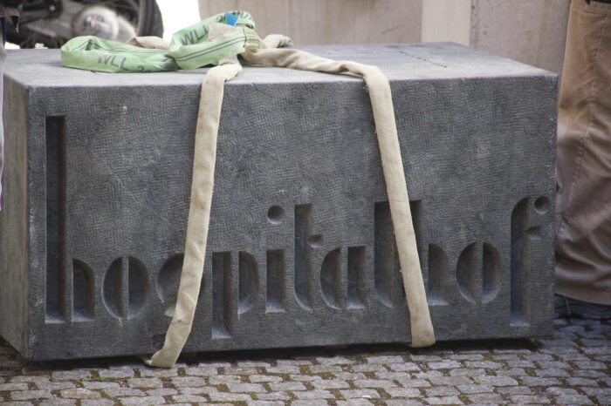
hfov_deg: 9.8
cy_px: 203
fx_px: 3562
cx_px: 306
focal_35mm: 210
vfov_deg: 6.5
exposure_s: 1/250
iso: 1400
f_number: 5.6
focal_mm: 140
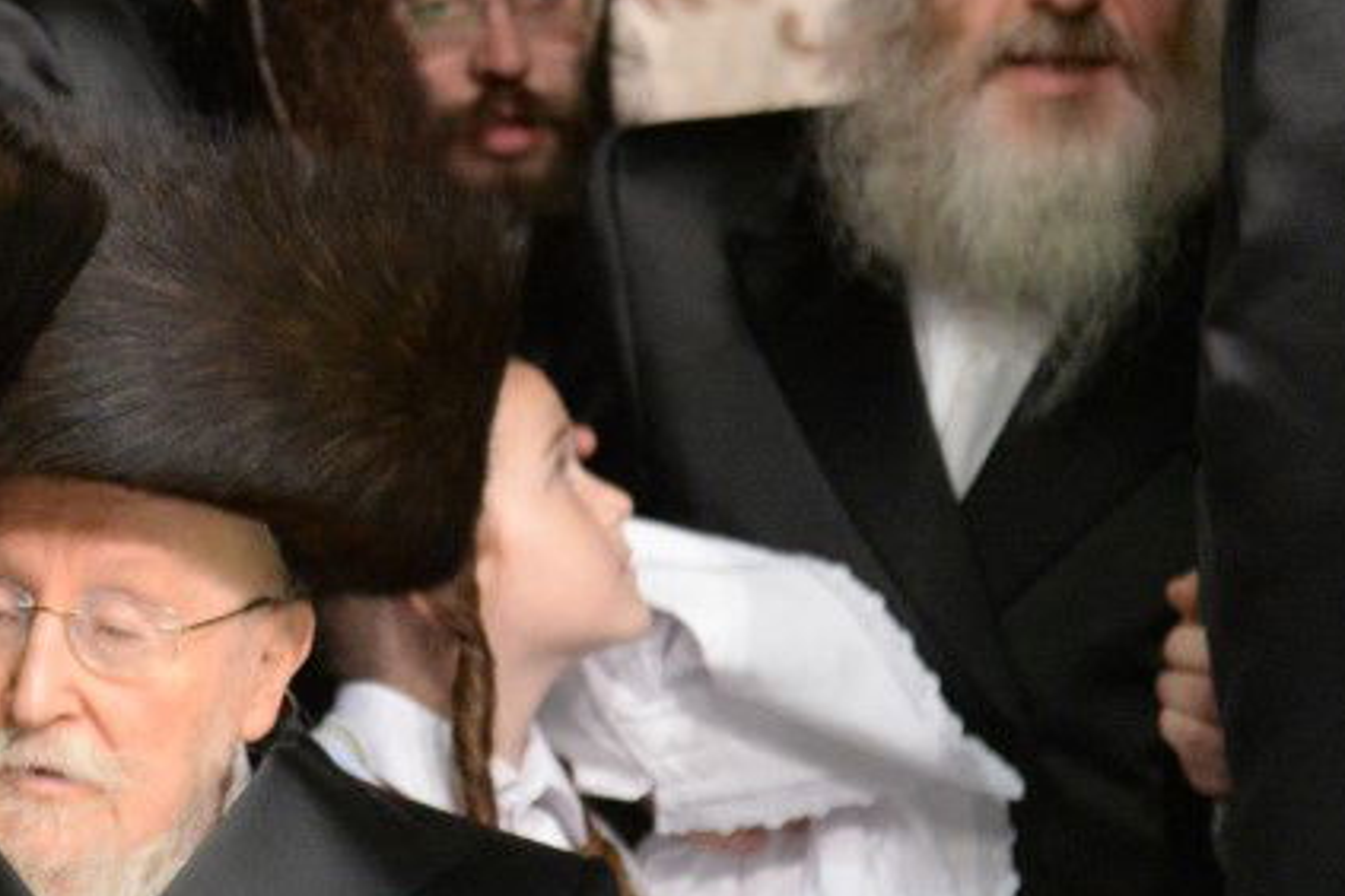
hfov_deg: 6.3
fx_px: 12216
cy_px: 423
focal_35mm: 327
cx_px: -235
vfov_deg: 4.2
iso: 5000
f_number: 4
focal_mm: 120
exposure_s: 1/200
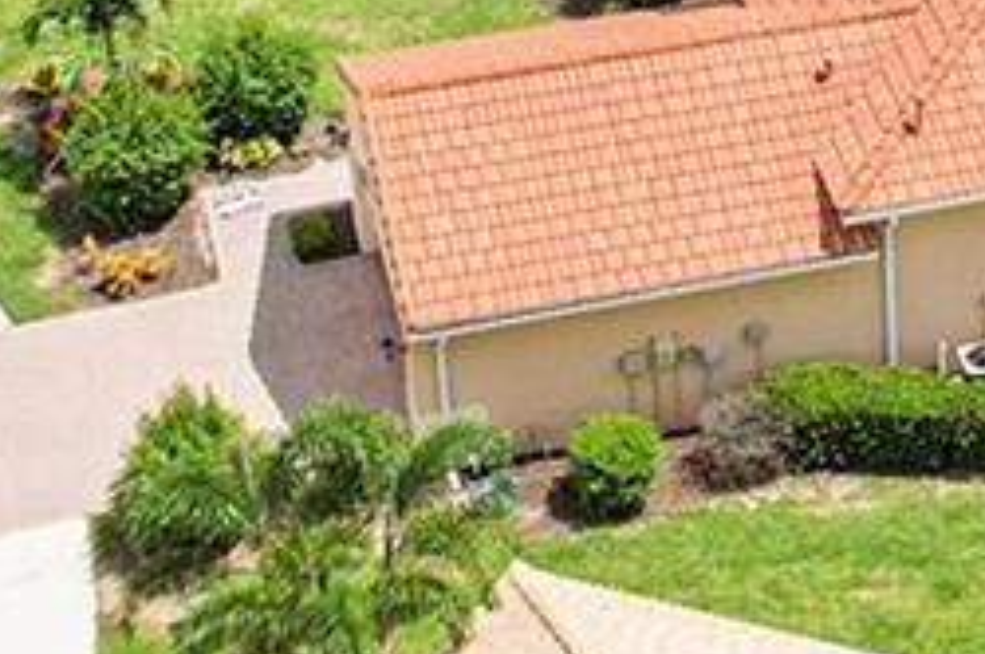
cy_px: -563
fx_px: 3853
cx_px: 1186
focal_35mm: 141
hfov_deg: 14.1
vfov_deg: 9.2
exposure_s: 1/2500
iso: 130
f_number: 2.8
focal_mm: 8.38
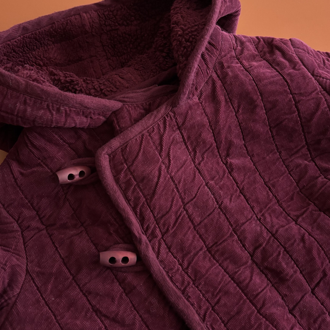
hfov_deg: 43.8
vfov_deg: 43.8
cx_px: 153
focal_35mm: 38
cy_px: 150
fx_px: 410
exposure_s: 1/30
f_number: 1.6
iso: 1000
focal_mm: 5.96
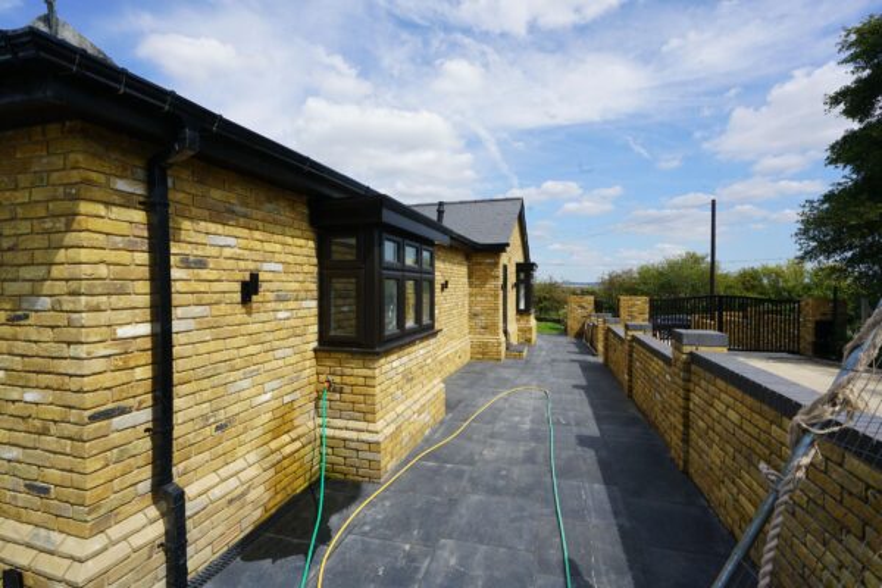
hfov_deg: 96.7
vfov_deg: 73.7
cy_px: 294
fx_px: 392
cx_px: 441
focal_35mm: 16
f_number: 14
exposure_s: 1/100
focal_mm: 16
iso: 100
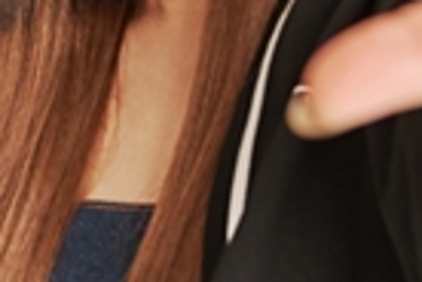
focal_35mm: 137
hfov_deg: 14.4
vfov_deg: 9.6
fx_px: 1606
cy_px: -199
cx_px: -110
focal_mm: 35
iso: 400
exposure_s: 1/160
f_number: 5.6
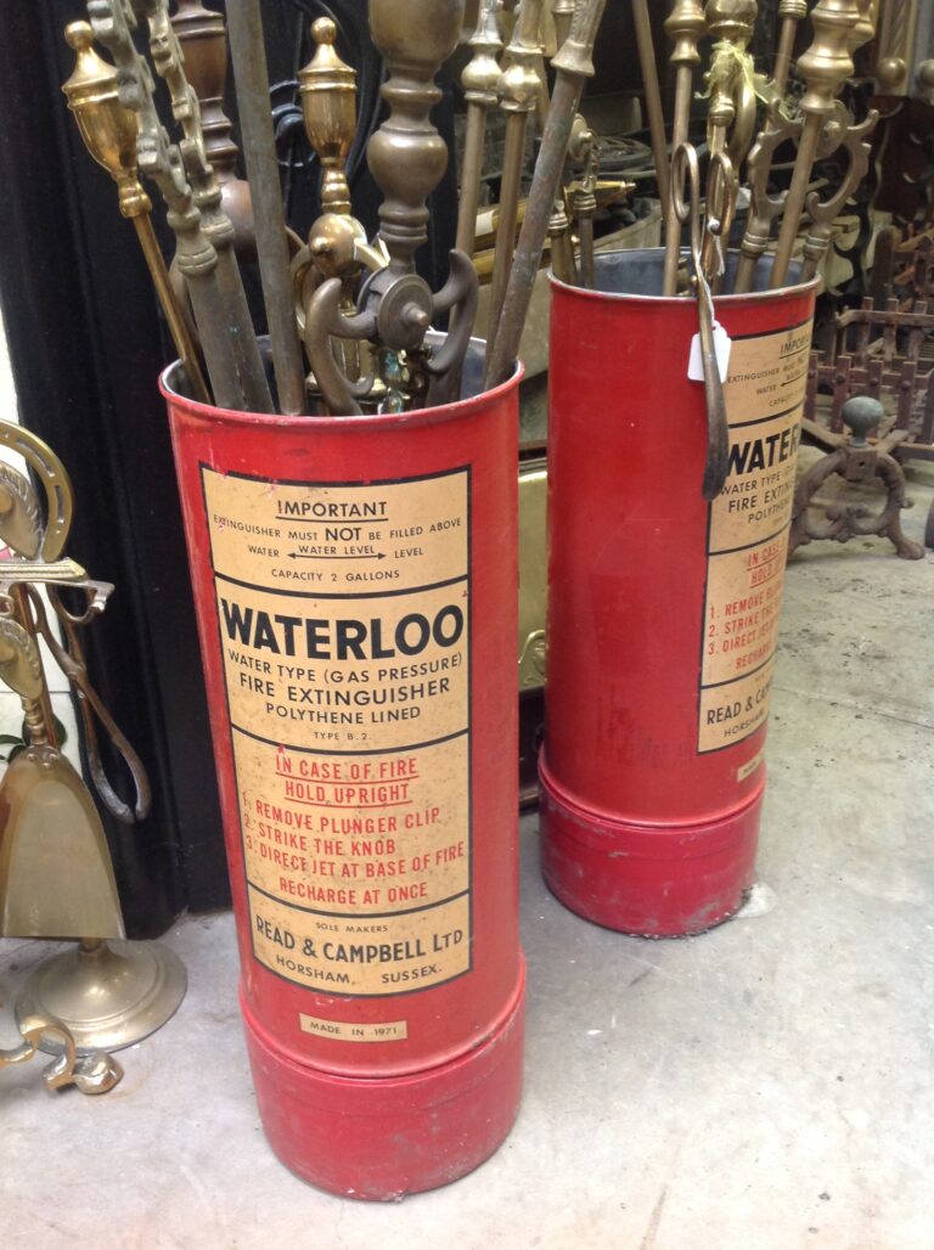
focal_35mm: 35
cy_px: 625
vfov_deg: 52.7
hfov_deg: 40.6
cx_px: 467
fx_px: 1262
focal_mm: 4.28
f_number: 2.4
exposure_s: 1/17
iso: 125
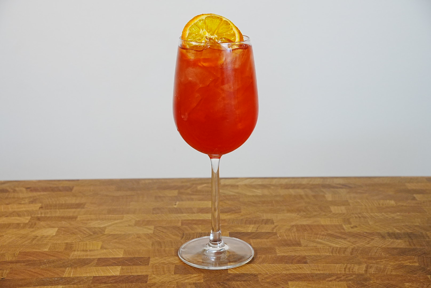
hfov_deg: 32.7
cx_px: 216
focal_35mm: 61
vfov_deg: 22.2
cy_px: 144
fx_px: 735
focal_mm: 40.9
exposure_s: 1/100
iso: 1250
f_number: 6.3
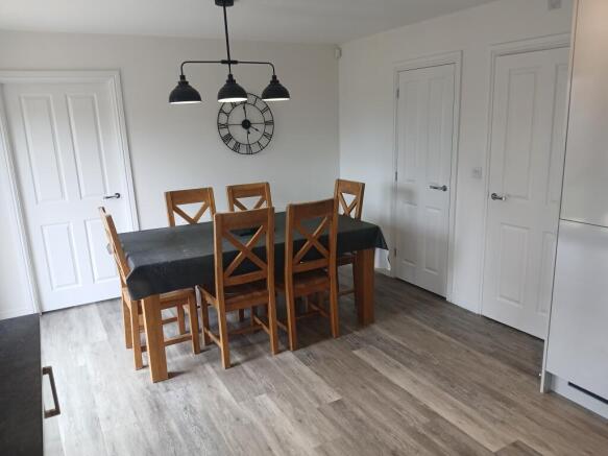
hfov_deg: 67.3
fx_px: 457
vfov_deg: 53.0
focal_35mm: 26
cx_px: 304
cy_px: 228
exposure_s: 1/50
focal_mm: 3.98
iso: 80
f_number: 1.8
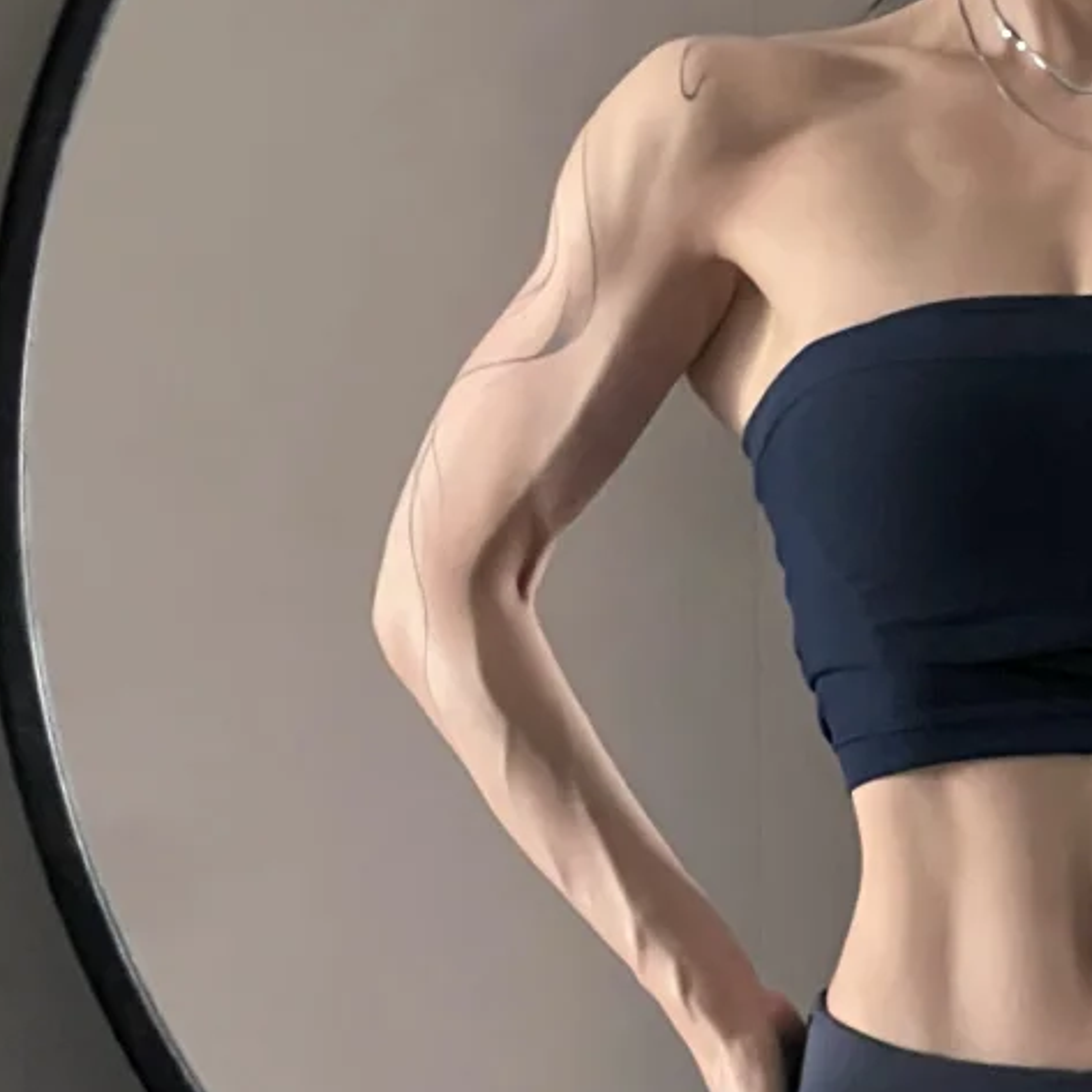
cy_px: -78
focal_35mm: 207
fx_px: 7388
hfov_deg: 8.4
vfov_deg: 8.4
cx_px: 1145
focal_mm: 9
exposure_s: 1/30
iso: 1600
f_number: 2.8
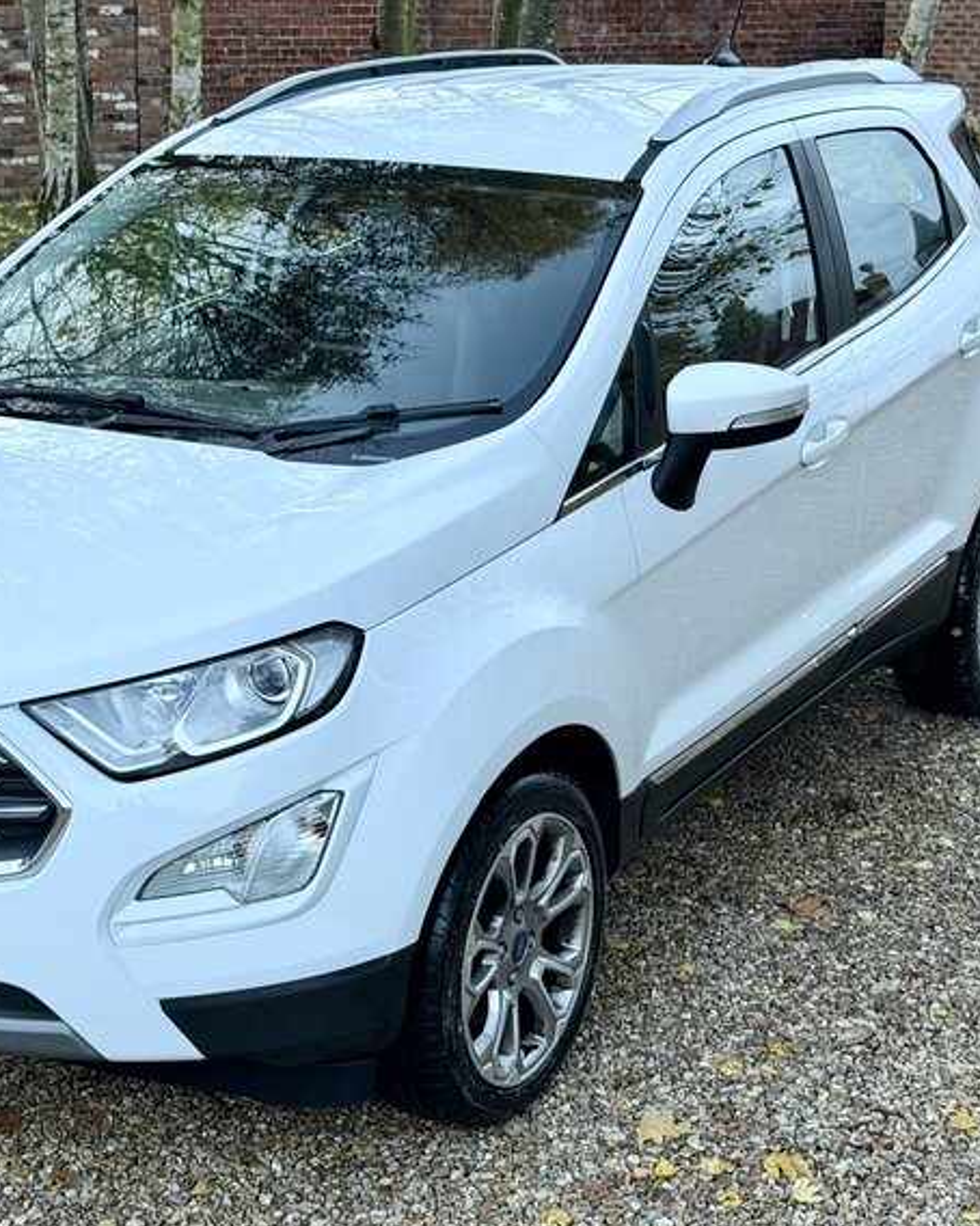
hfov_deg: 23.1
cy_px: 643
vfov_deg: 28.7
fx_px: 2394
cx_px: 401
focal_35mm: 66
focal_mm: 6.76
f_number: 1.78
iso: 200
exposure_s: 1/60
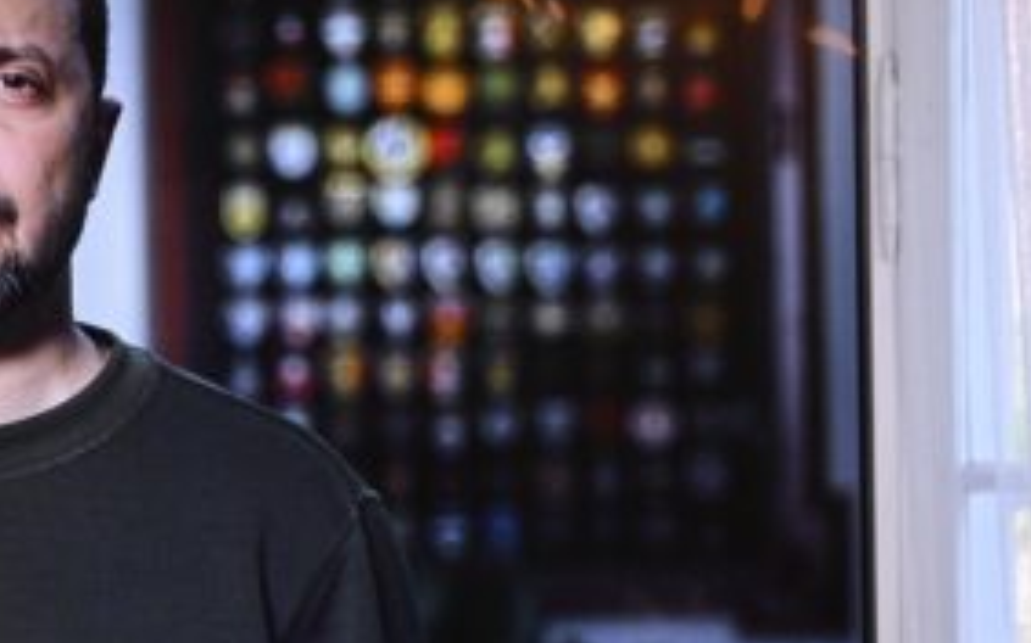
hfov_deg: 3.4
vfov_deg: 2.2
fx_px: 17133
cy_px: 482
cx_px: -179
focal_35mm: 610
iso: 1100
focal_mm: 220
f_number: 4
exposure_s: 1/400
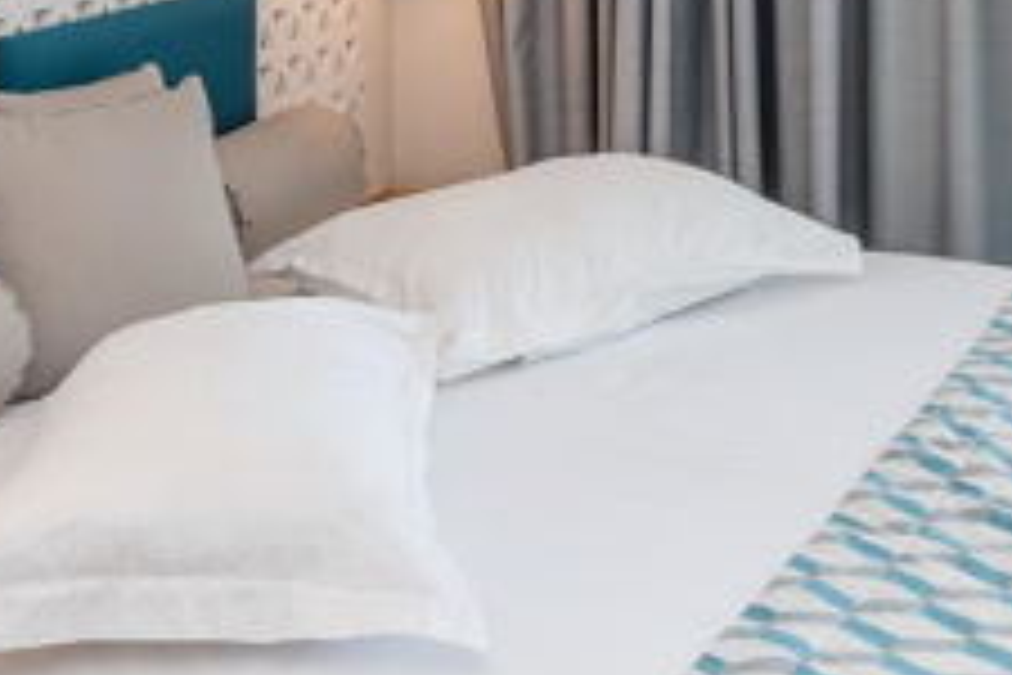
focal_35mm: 73
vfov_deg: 18.0
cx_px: 508
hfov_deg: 27.7
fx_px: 2052
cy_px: -76
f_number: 14
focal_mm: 16
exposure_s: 1/10
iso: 100
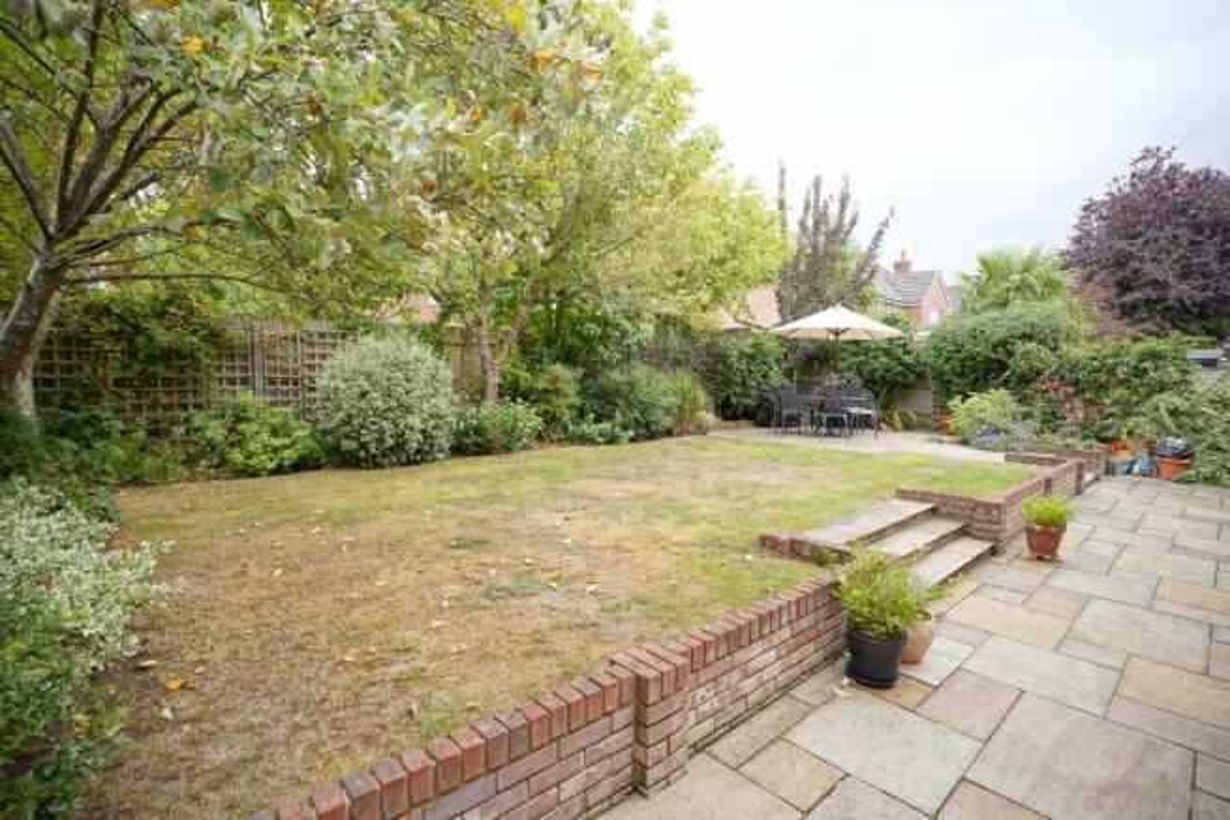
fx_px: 578
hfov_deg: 93.6
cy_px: 410
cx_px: 615
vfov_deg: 70.8
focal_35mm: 17
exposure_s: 1/60
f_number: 4
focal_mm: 16.9
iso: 100
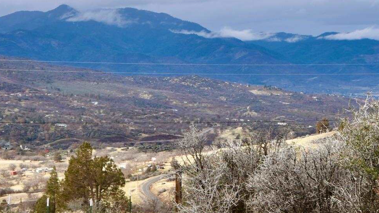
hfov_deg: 21.8
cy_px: 209
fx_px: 975
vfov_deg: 12.4
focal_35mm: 97
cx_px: 102
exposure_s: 1/100
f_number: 8
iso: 100
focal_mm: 24
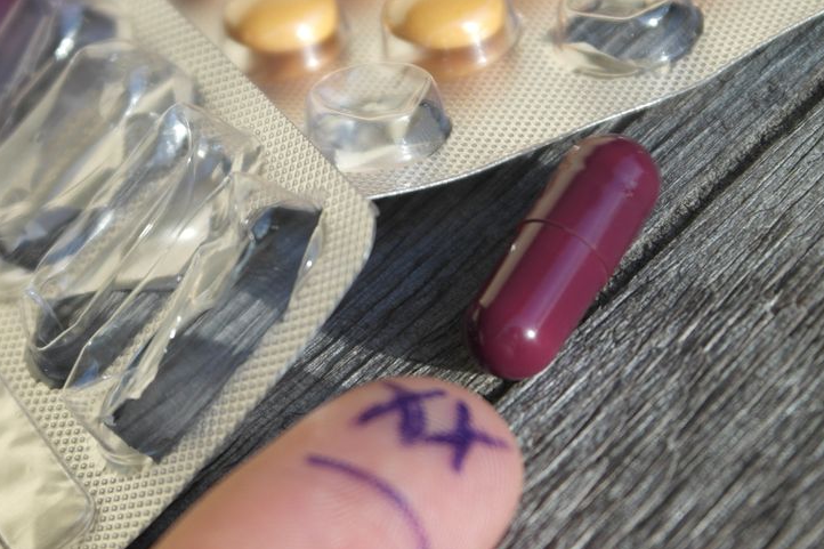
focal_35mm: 128
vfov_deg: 10.7
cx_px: 148
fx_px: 2929
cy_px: 291
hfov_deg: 15.9
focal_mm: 50
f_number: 5.6
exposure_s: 1/160
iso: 100
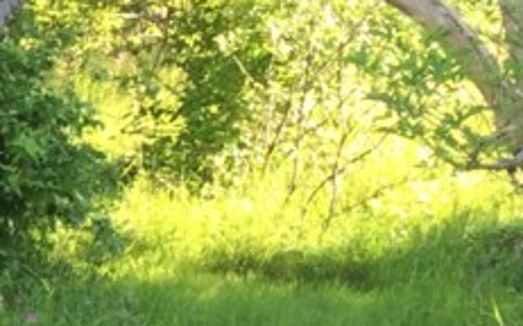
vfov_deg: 6.7
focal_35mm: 192
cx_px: -725
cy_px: 494
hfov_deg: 9.7
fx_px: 2735
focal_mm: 4.15
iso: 32
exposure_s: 1/120
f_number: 2.2
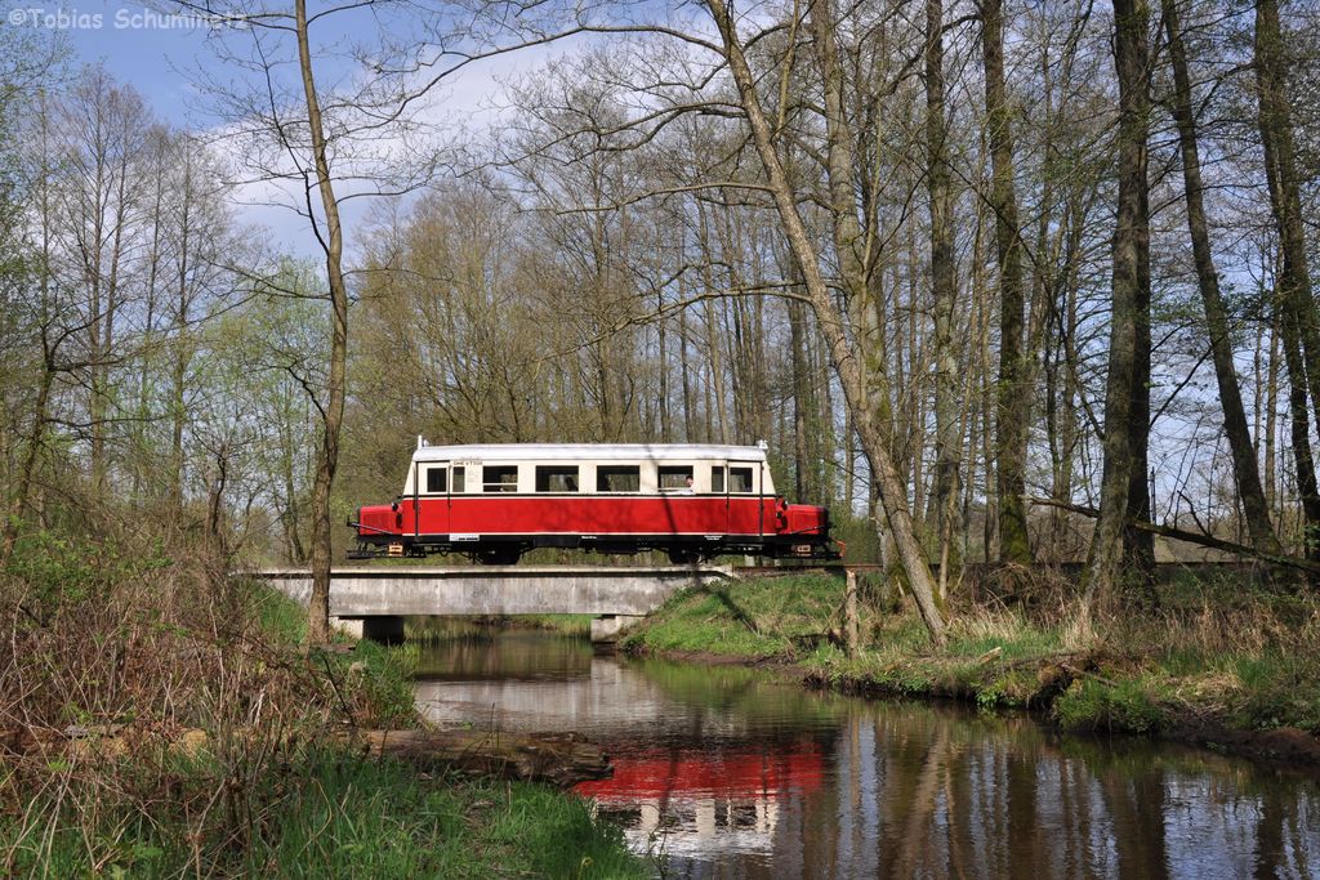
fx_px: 1320
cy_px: 440
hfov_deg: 53.1
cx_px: 660
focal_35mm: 36
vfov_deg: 36.9
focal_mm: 24
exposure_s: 1/500
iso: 200
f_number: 8
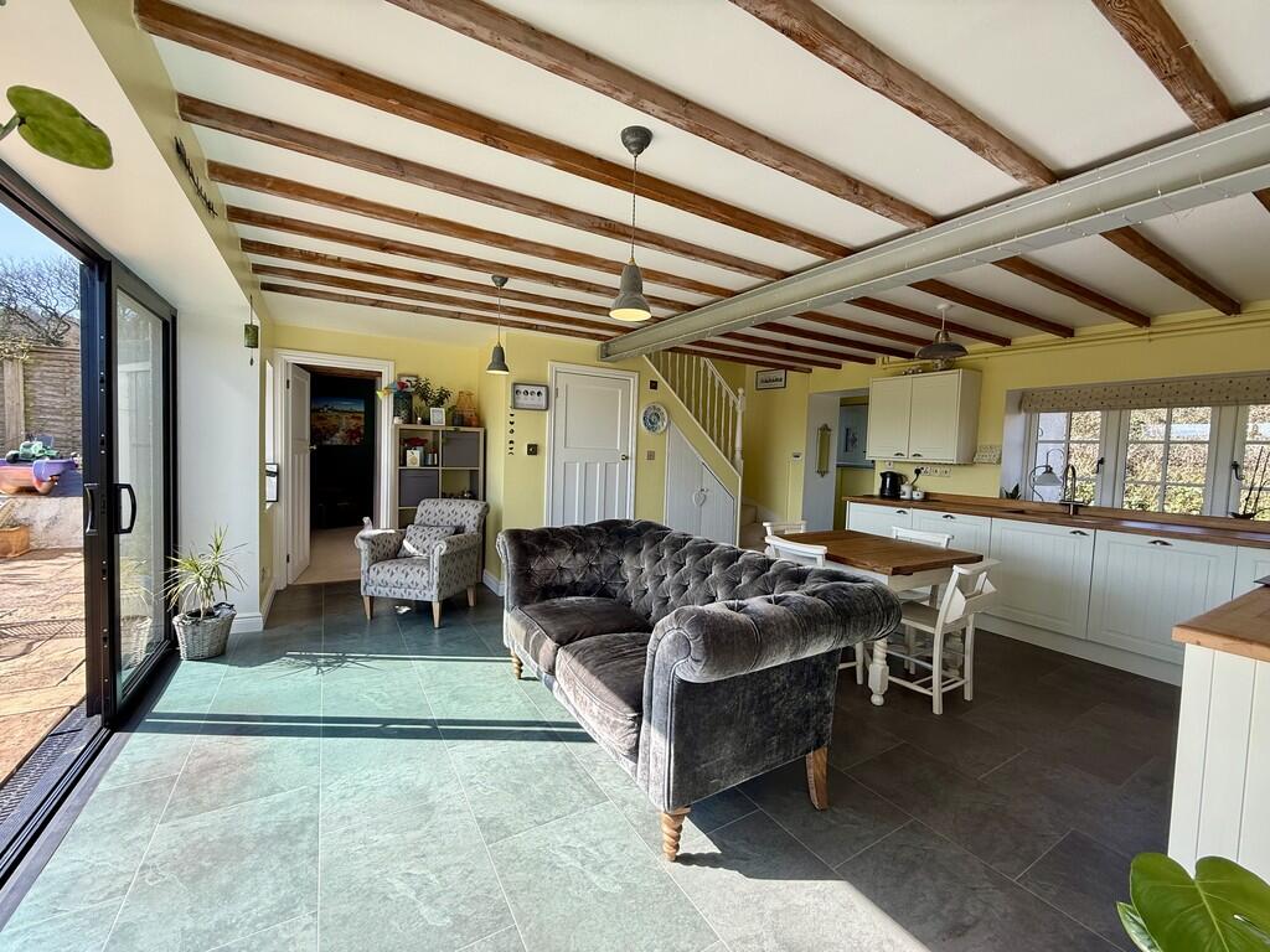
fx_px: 514
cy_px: 476
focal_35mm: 14
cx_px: 635
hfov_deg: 102.1
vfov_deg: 85.7
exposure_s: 1/280
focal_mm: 2.22
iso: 64
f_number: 2.2
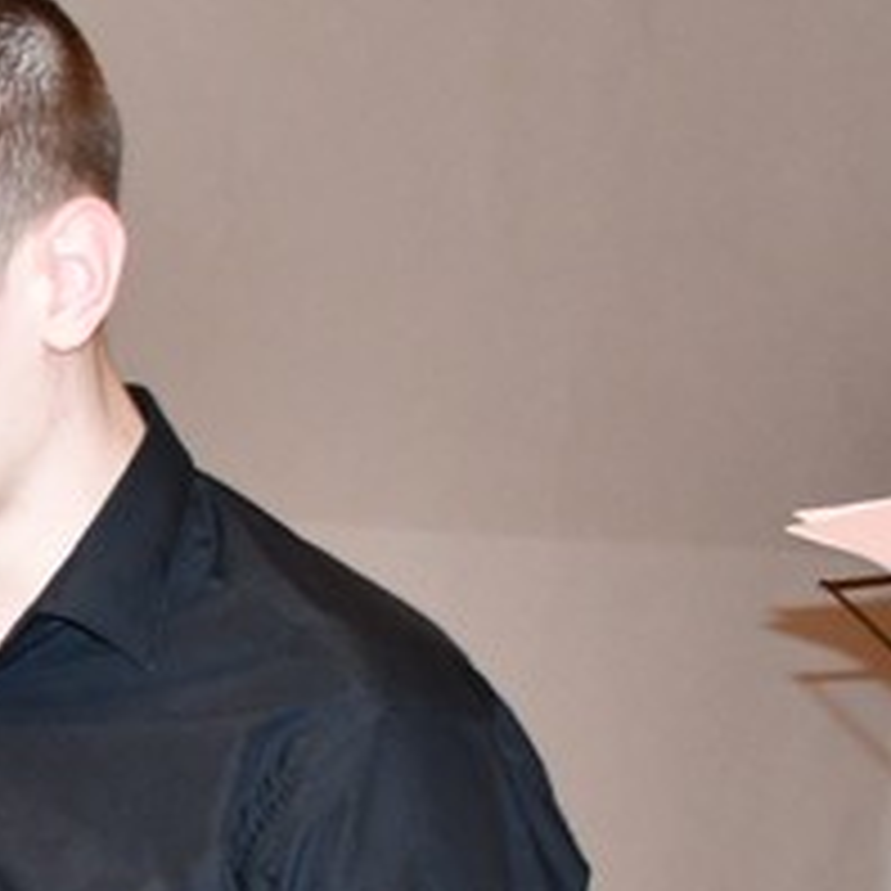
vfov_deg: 8.6
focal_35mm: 198
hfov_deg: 8.1
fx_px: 5766
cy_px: 1307
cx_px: -1332
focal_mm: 30
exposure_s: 1/60
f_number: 4
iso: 2500
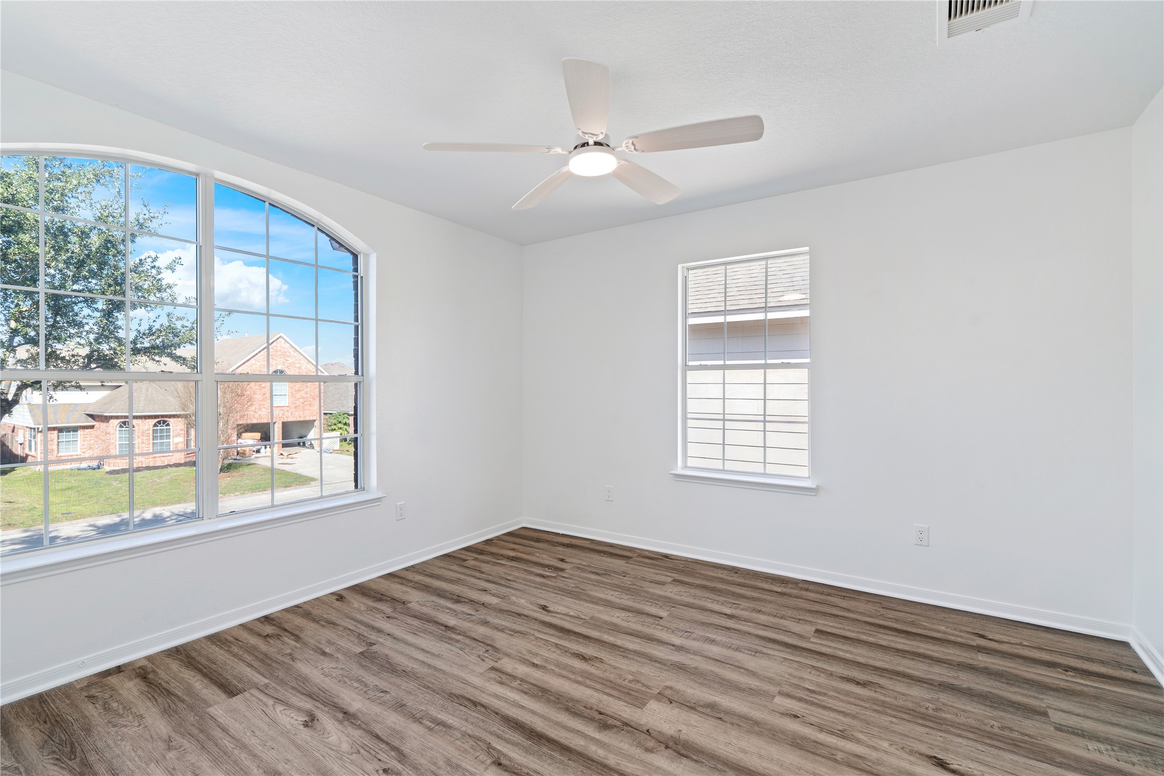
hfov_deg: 96.7
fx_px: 517
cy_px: 388
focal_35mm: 16
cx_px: 582
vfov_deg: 73.7
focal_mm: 16
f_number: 9
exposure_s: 1/3
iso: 200
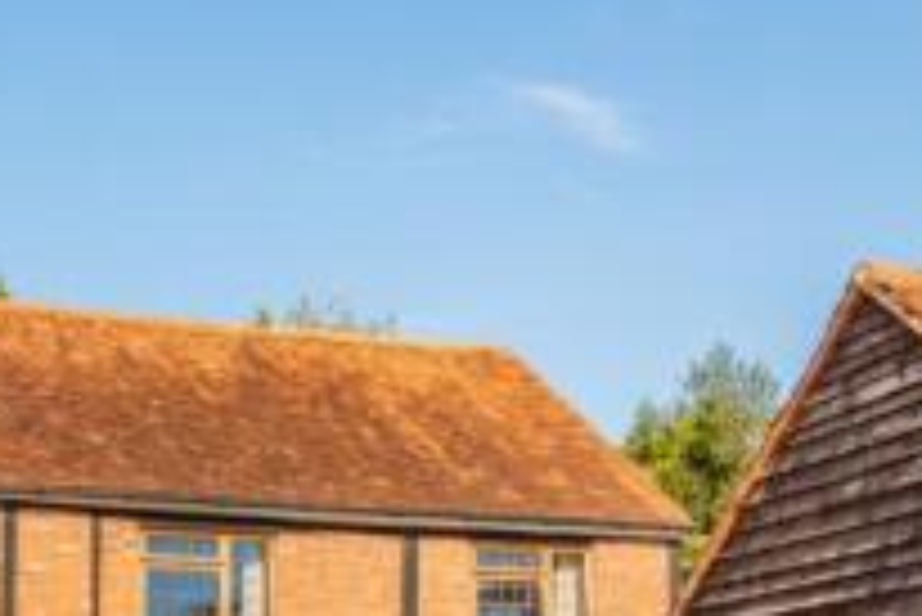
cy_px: 537
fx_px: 1307
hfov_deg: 33.0
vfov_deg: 25.8
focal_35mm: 51
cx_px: -139
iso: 200
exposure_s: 1/500
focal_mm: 16
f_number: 7.1
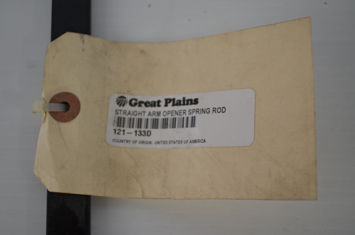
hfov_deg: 39.0
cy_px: 118
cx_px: 178
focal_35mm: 51
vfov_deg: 26.4
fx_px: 502
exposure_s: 1/60
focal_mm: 34
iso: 400
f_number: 5
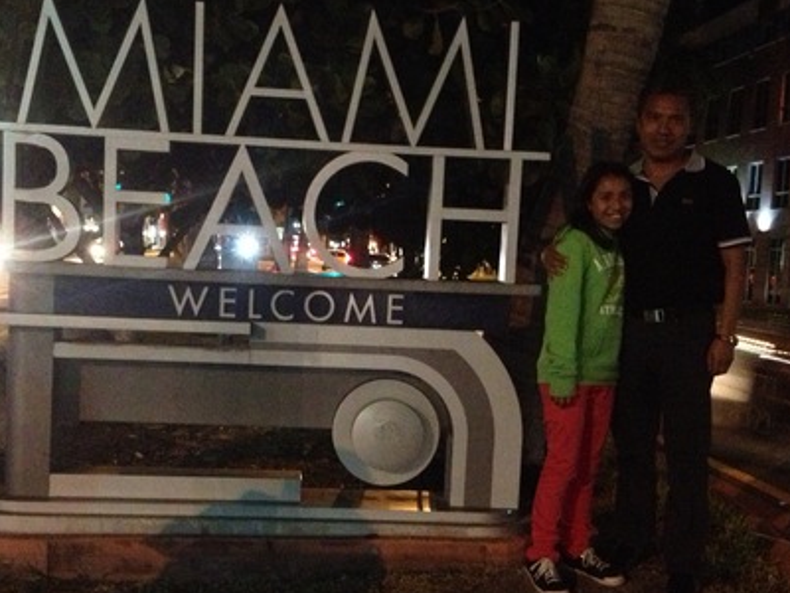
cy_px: 372
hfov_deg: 34.3
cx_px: 377
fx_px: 1278
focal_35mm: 56
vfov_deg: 26.0
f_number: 2.4
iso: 800
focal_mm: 4.28
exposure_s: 1/15
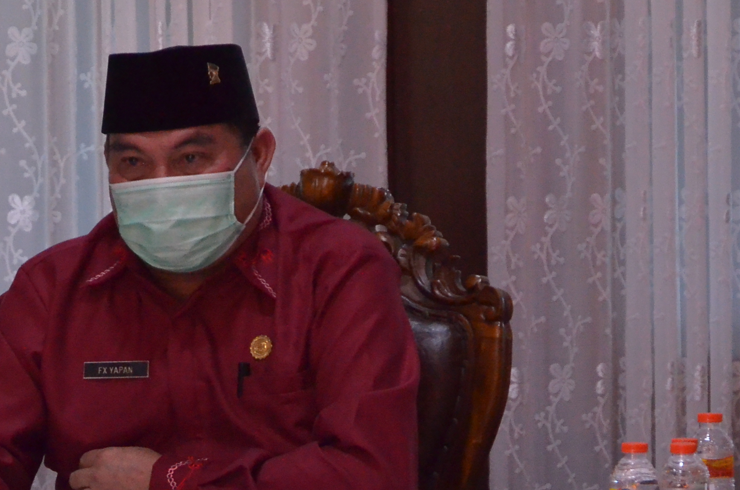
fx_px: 5190
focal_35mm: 253
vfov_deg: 5.4
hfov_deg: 8.1
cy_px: 296
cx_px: 148
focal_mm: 85
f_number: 5.6
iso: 4000
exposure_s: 1/80
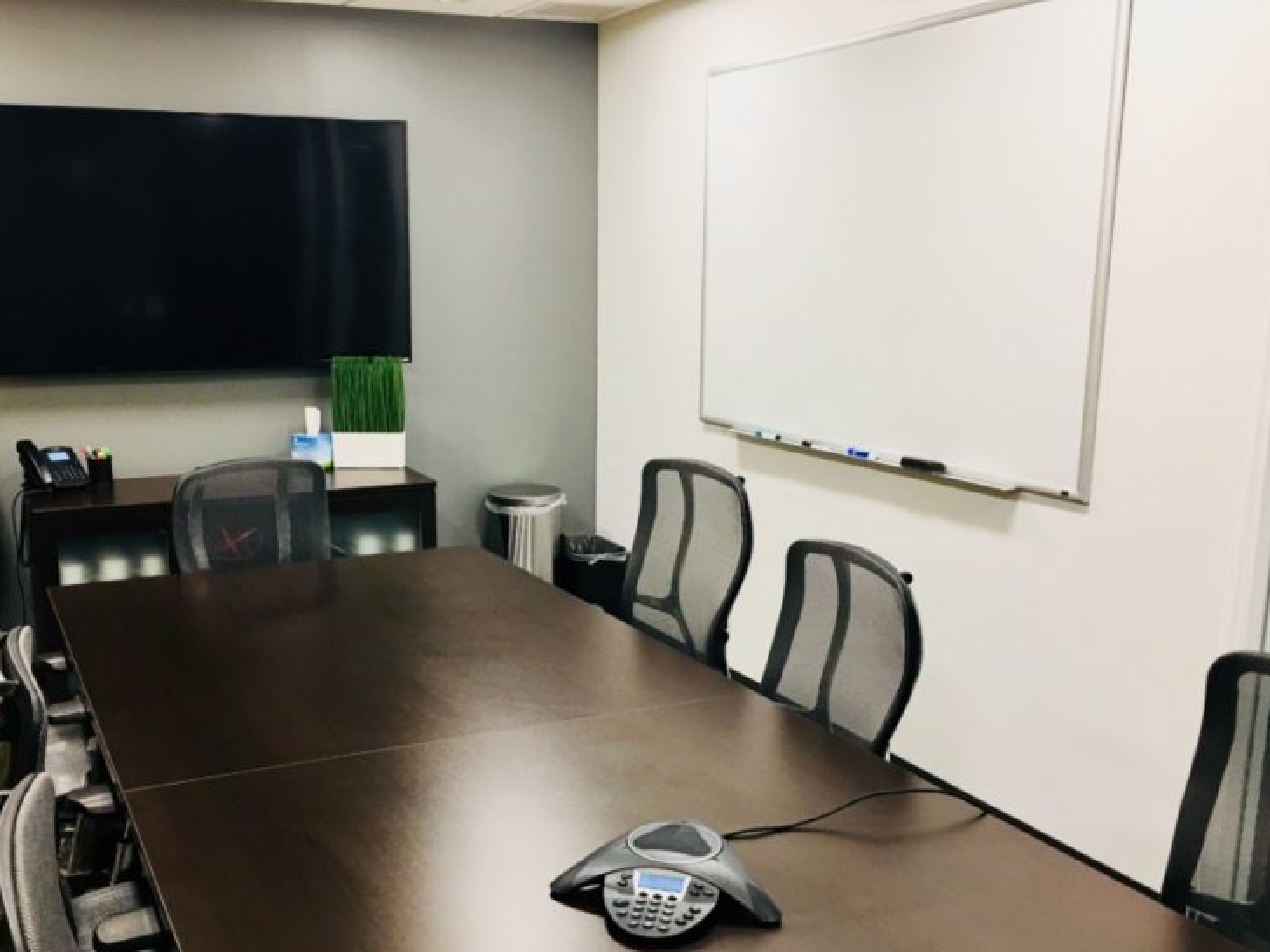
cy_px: 558
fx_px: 1321
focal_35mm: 36
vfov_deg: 39.5
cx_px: 532
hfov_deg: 51.1
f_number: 2.2
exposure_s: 1/30
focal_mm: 4.15
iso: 40
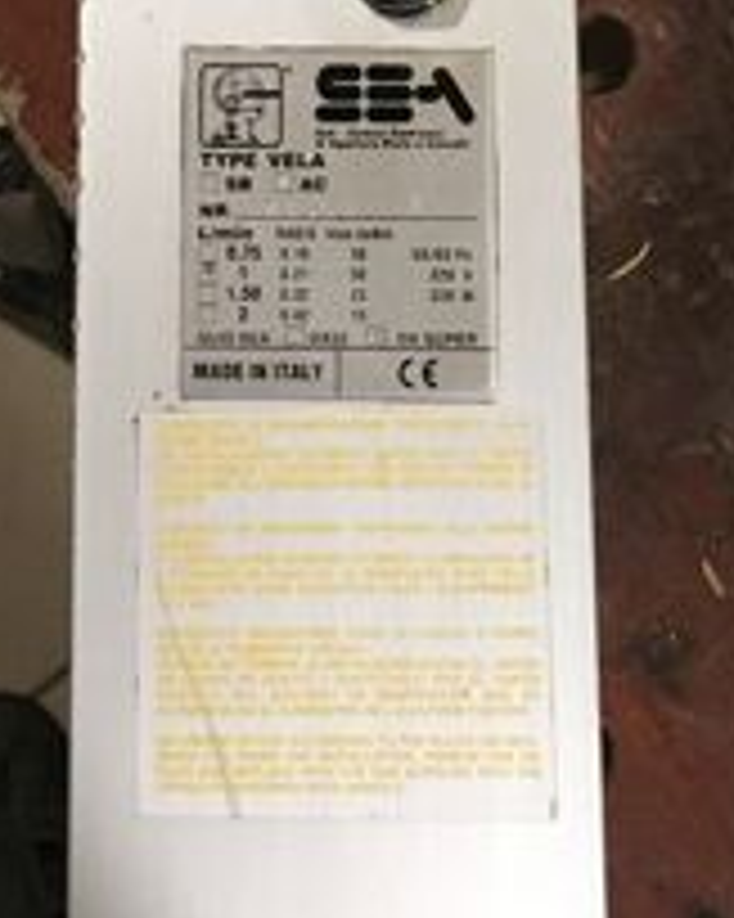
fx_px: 2419
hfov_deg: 17.2
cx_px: 261
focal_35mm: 89
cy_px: -297
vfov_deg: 19.7
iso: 160
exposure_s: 1/33
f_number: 2.2
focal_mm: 4.15
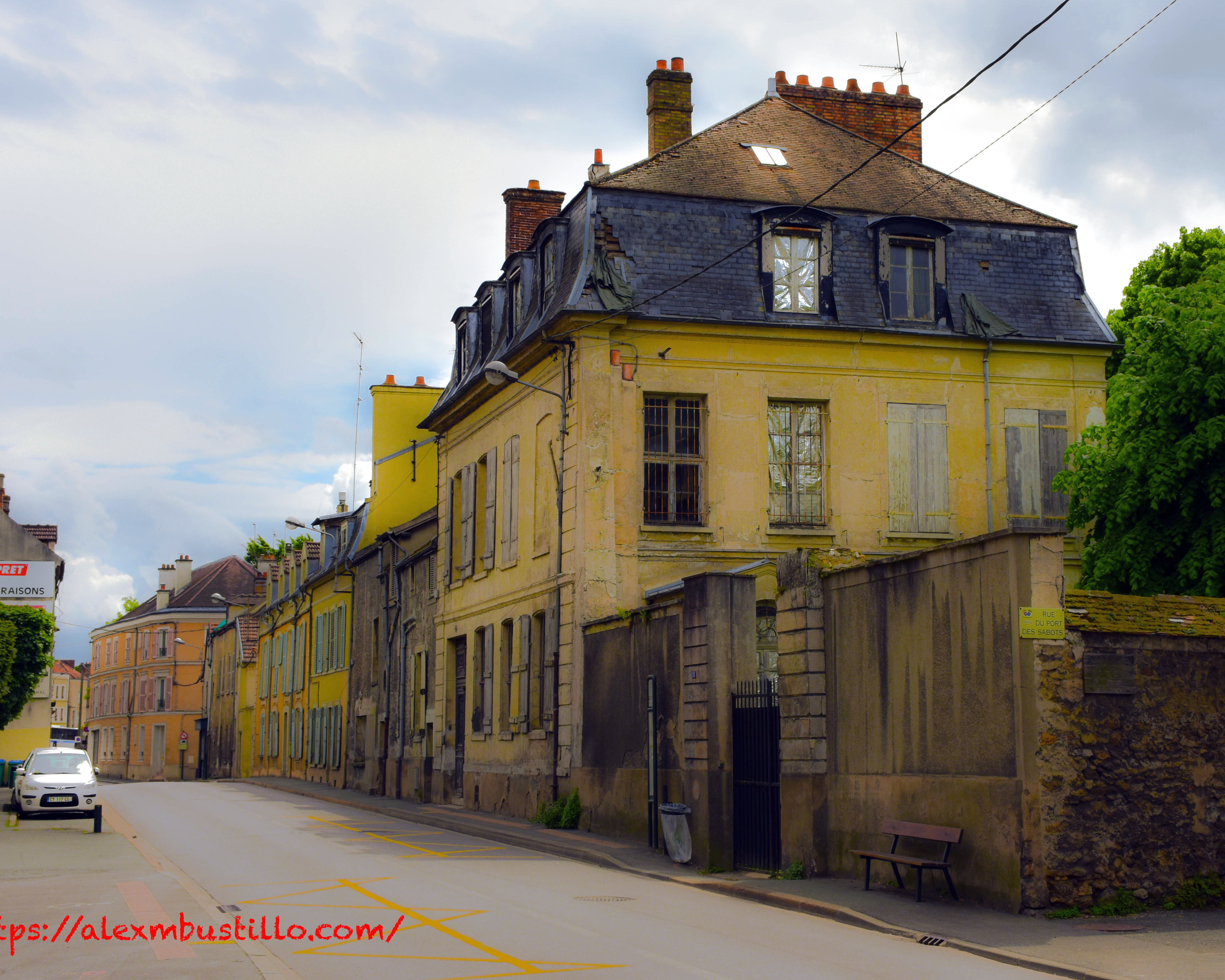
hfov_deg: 34.1
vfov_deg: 27.6
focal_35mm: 55
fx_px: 1994
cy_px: 482
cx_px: 693
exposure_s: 1/250
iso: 100
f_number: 10
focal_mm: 32
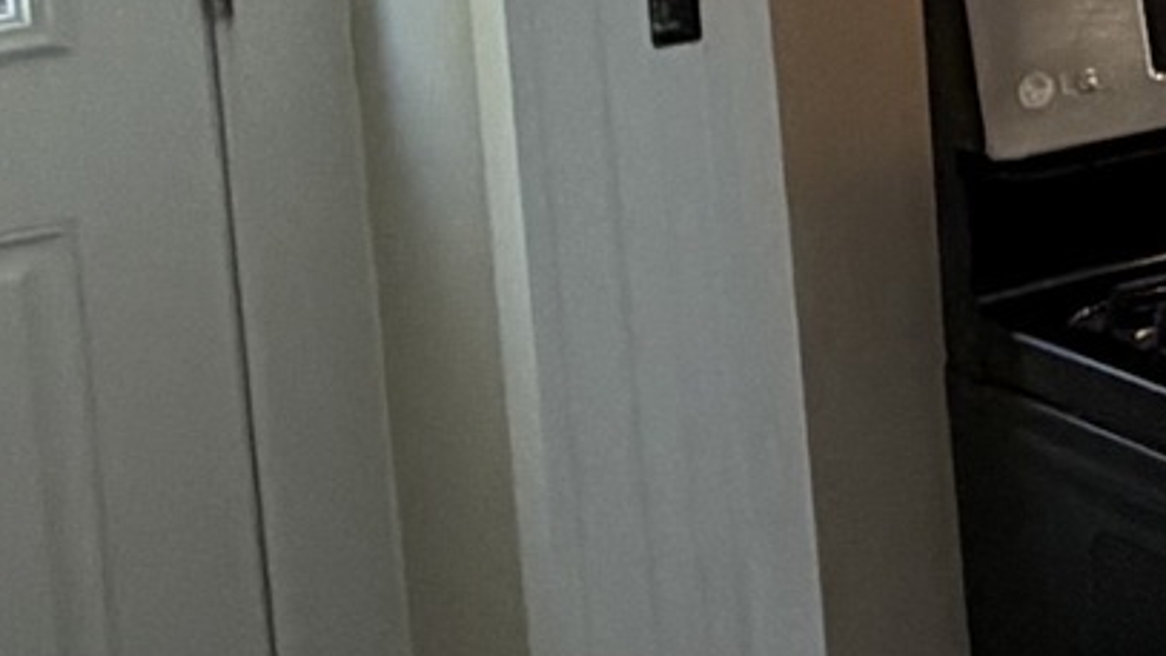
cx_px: 2762
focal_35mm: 115
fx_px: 3556
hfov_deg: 13.7
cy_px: -484
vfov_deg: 10.0
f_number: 2.2
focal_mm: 2.22
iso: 200
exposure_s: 1/121
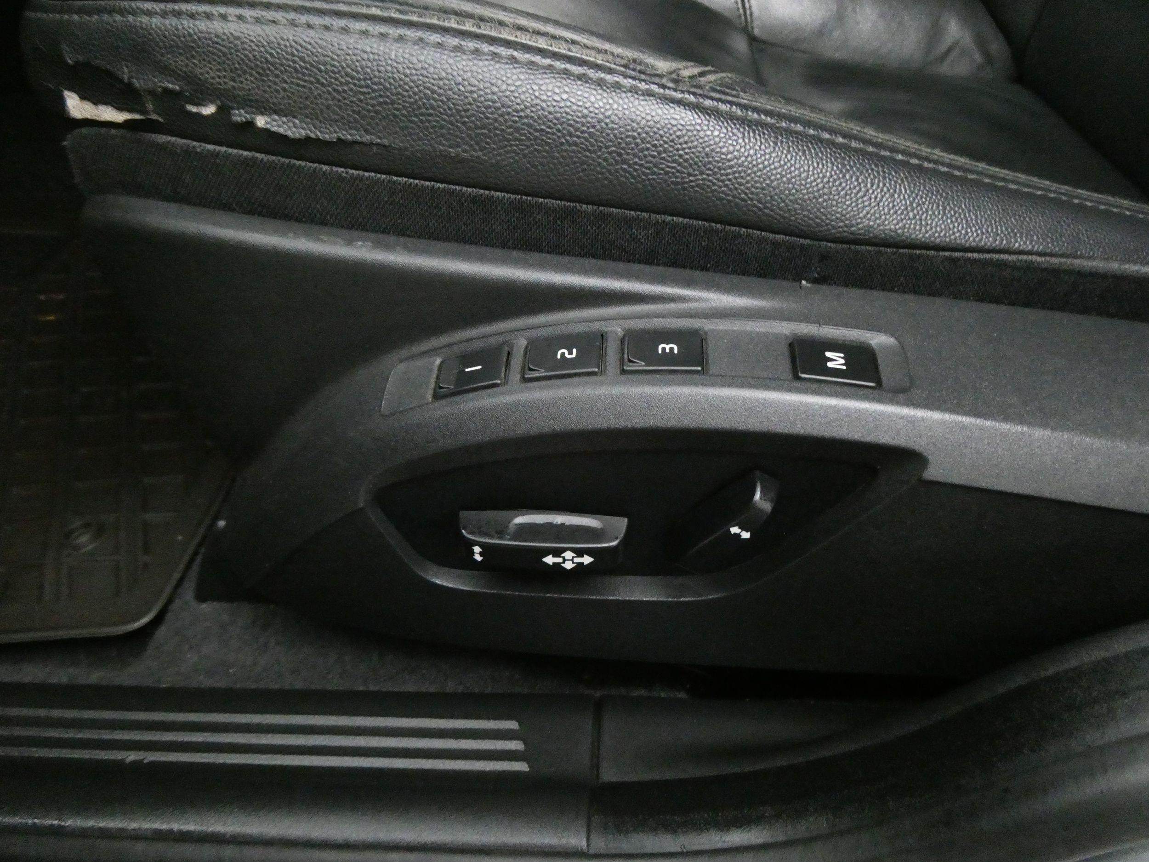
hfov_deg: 71.6
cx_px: 574
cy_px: 431
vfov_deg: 56.8
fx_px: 797
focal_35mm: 24
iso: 1600
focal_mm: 4.3
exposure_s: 1/30
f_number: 3.3
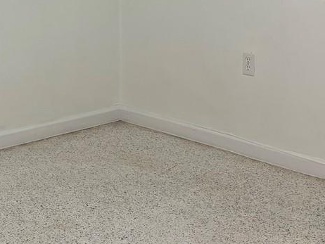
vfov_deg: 16.1
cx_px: 21
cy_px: -1
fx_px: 845
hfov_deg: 21.2
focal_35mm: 90
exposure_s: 1/60
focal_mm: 5.96
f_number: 1.6
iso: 100
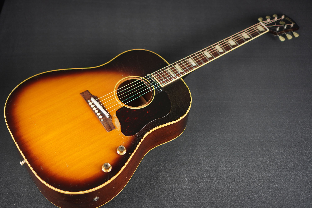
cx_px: 156
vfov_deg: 25.8
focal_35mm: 52
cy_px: 104
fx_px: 455
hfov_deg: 37.9
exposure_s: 1/60
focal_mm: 35
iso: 100
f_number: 2
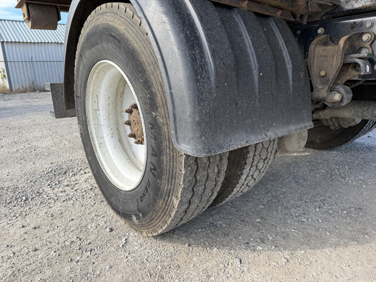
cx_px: 188
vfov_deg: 56.8
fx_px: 261
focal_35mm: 24
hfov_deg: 71.6
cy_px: 141
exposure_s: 1/1060
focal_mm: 6.76
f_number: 1.78
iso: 80
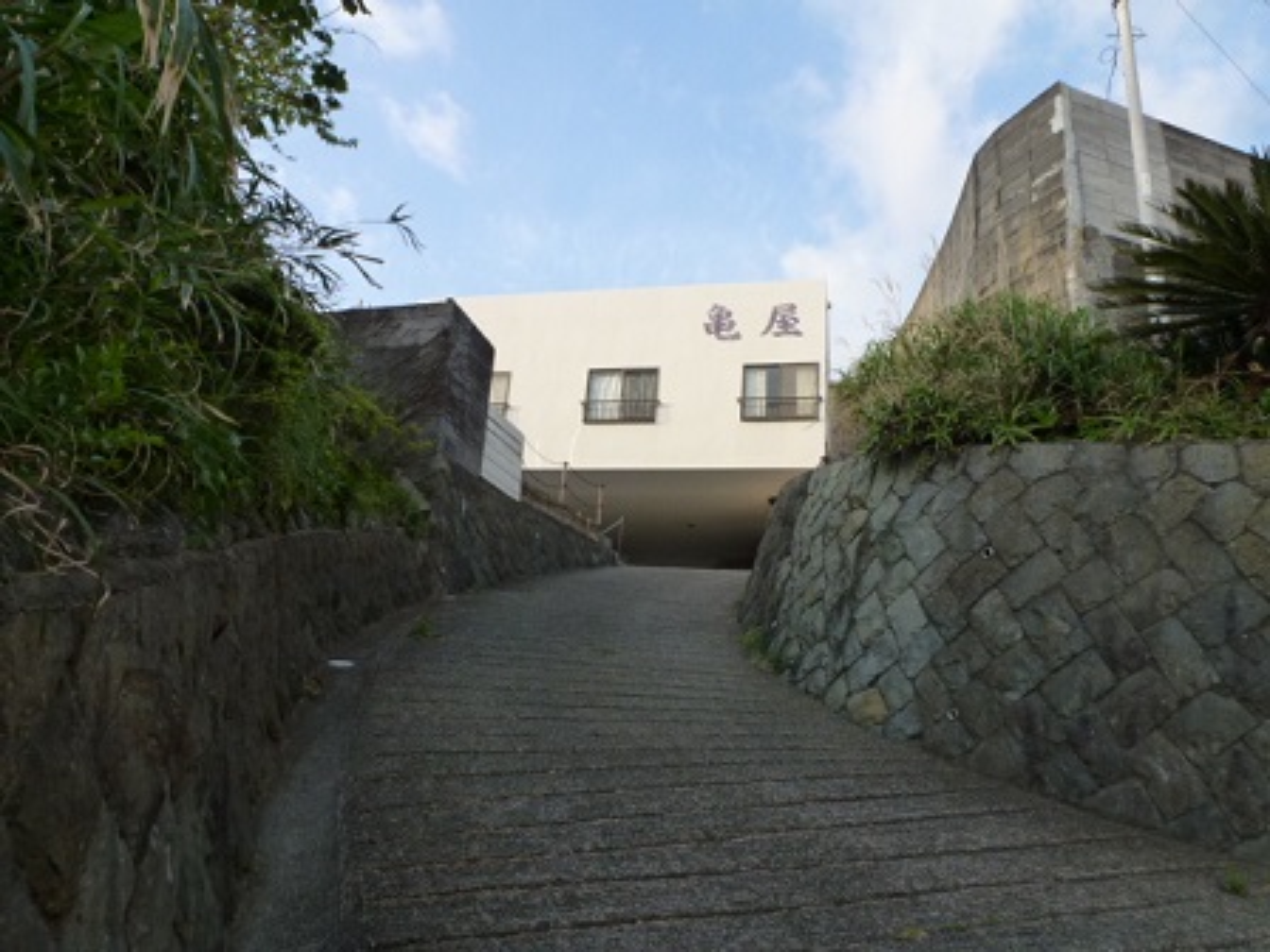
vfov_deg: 56.8
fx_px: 881
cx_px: 635
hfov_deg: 71.6
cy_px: 476
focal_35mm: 24
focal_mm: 4.3
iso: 160
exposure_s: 1/200
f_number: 4
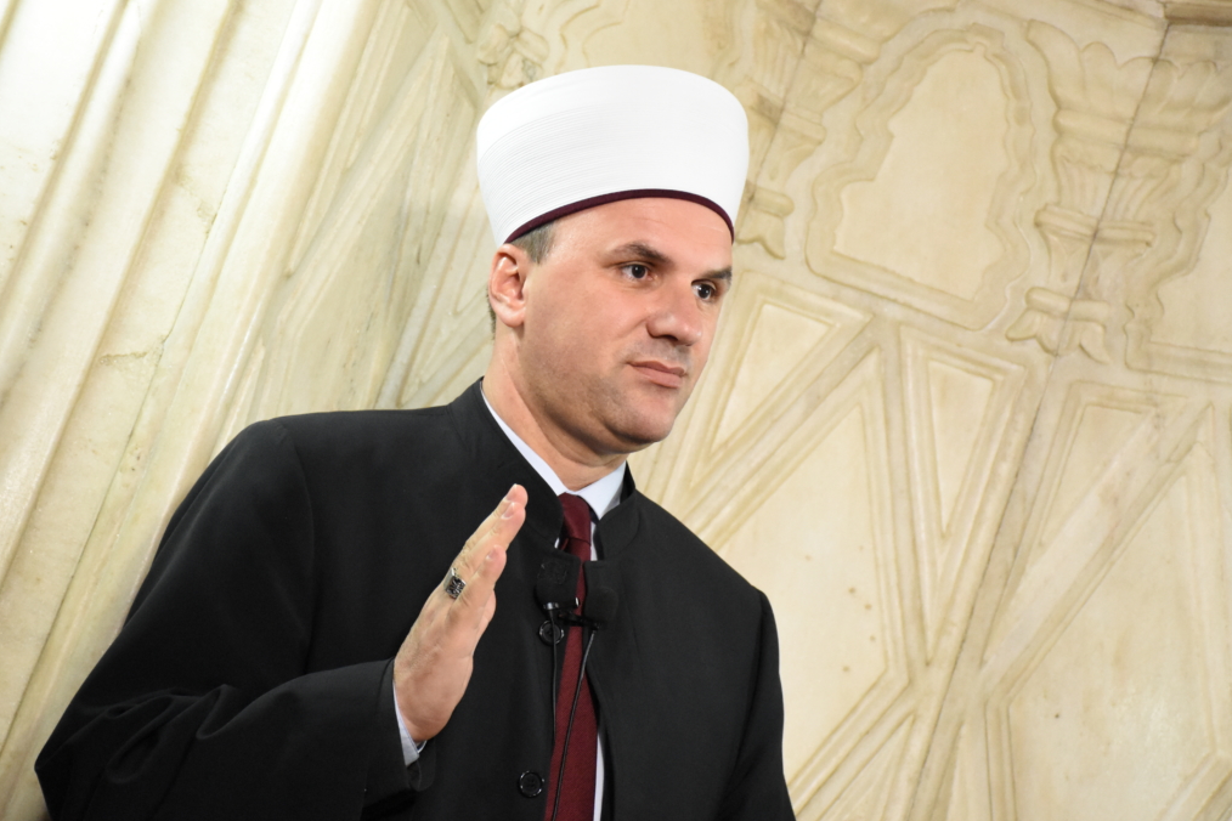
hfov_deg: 19.3
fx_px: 3627
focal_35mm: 106
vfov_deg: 12.9
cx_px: 621
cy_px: 412
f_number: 7.1
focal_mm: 70
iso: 6400
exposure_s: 1/80
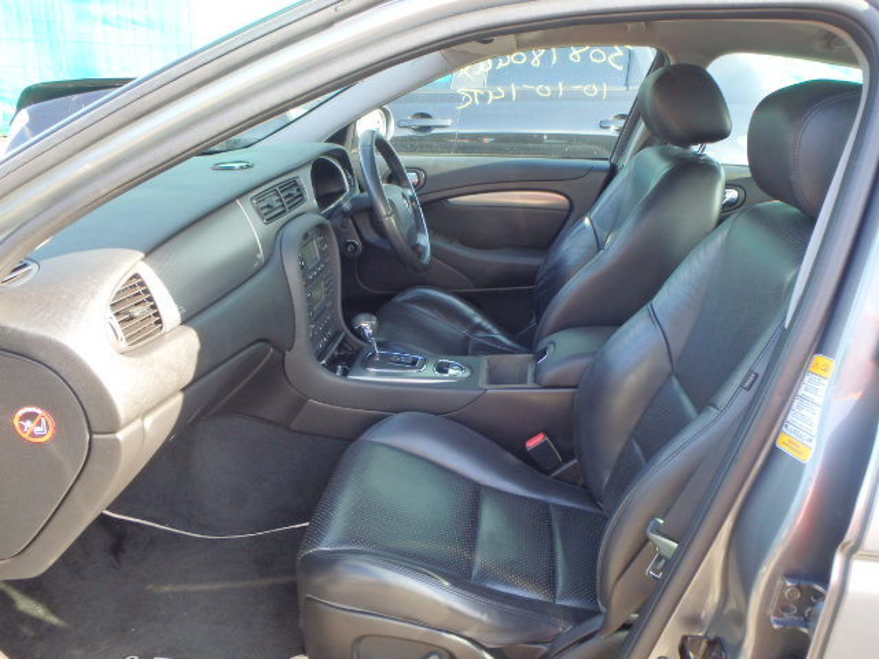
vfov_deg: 49.7
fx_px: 711
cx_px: 440
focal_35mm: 28
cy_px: 330
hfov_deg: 63.4
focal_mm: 5
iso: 200
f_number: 3.9
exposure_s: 1/60
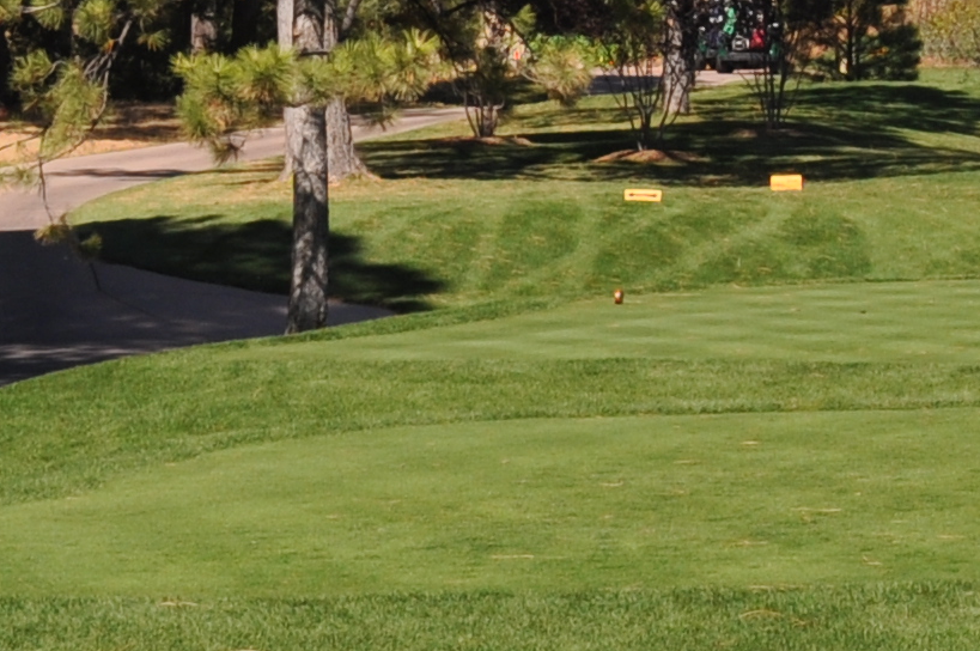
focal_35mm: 354
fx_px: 9615
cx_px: 2270
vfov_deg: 3.9
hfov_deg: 5.6
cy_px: -169
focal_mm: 45
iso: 200
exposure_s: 1/320
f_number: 9
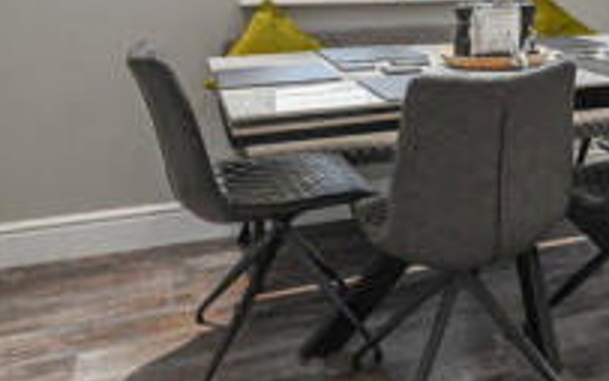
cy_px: -60
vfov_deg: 25.5
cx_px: 516
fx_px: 764
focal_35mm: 46
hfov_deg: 41.0
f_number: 8
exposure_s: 1.3
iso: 400
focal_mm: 14
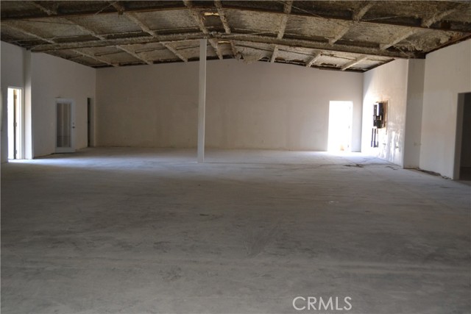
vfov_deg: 34.2
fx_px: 510
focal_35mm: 39
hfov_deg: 49.5
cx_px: 236
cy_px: 157
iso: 900
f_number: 4.2
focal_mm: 26
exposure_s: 1/60
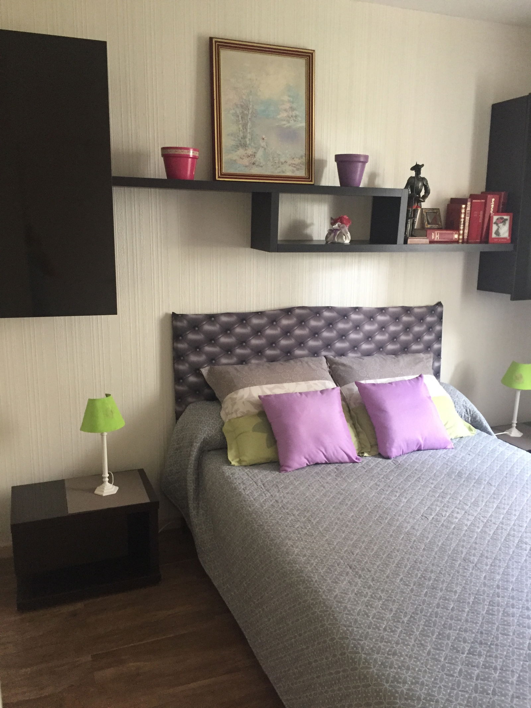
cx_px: 266
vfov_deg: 61.7
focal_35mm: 29
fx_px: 593
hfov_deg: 48.2
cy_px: 354
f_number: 2.2
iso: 250
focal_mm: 4.15
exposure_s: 1/20
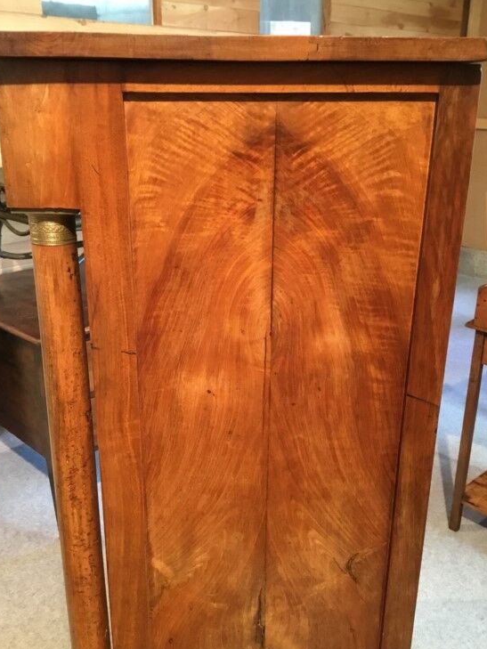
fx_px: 638
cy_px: 326
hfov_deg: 41.8
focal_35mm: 34
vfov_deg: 53.9
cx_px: 242
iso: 200
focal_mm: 3.3
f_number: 2.4
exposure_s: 1/20
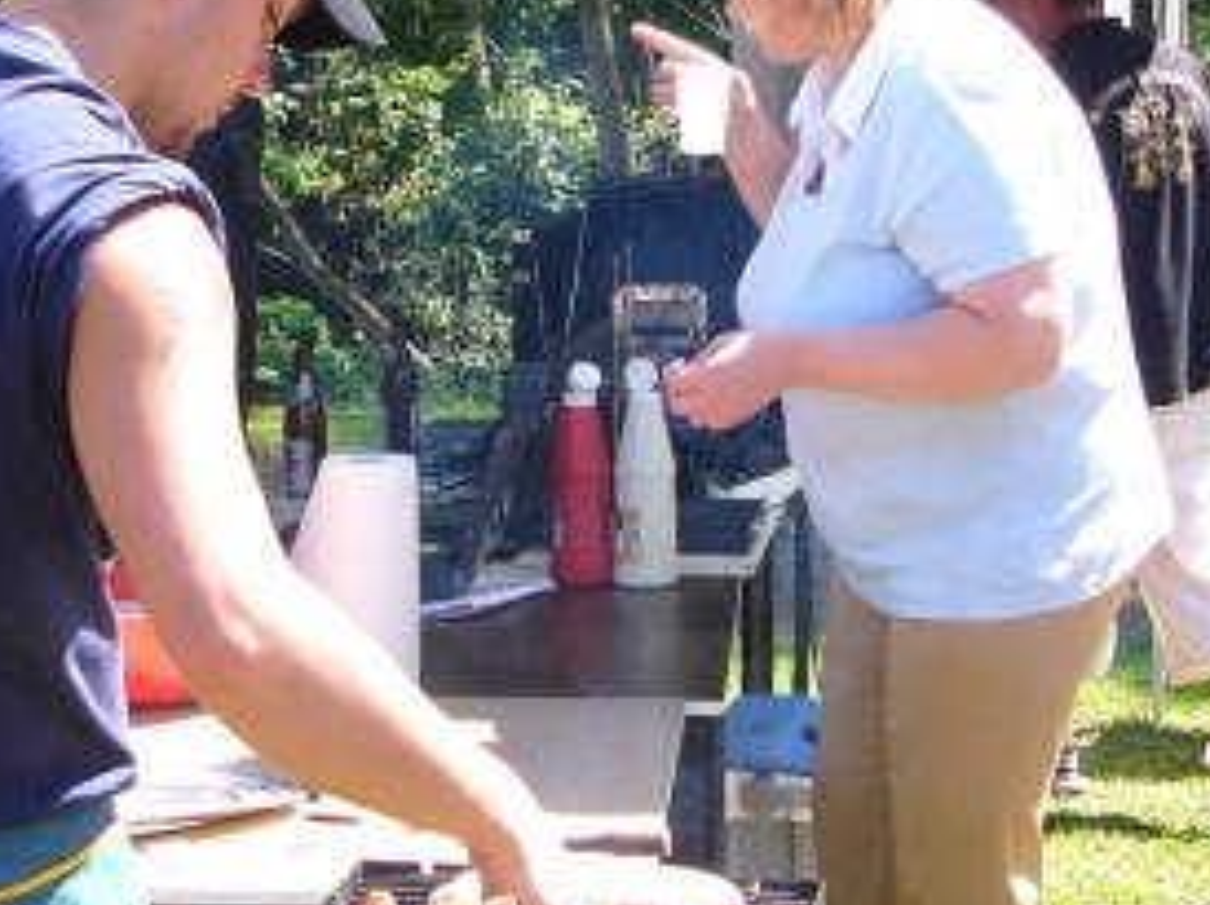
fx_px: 3213
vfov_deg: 16.0
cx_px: 464
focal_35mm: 92
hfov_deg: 21.3
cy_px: 417
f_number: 2.8
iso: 50
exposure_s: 1/200
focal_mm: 6
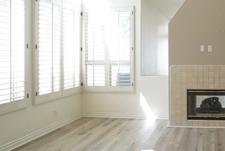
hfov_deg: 53.0
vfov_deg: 43.3
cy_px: 55
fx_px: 188
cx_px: 209
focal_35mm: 30
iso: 800
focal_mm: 10
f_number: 8
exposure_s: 1/100
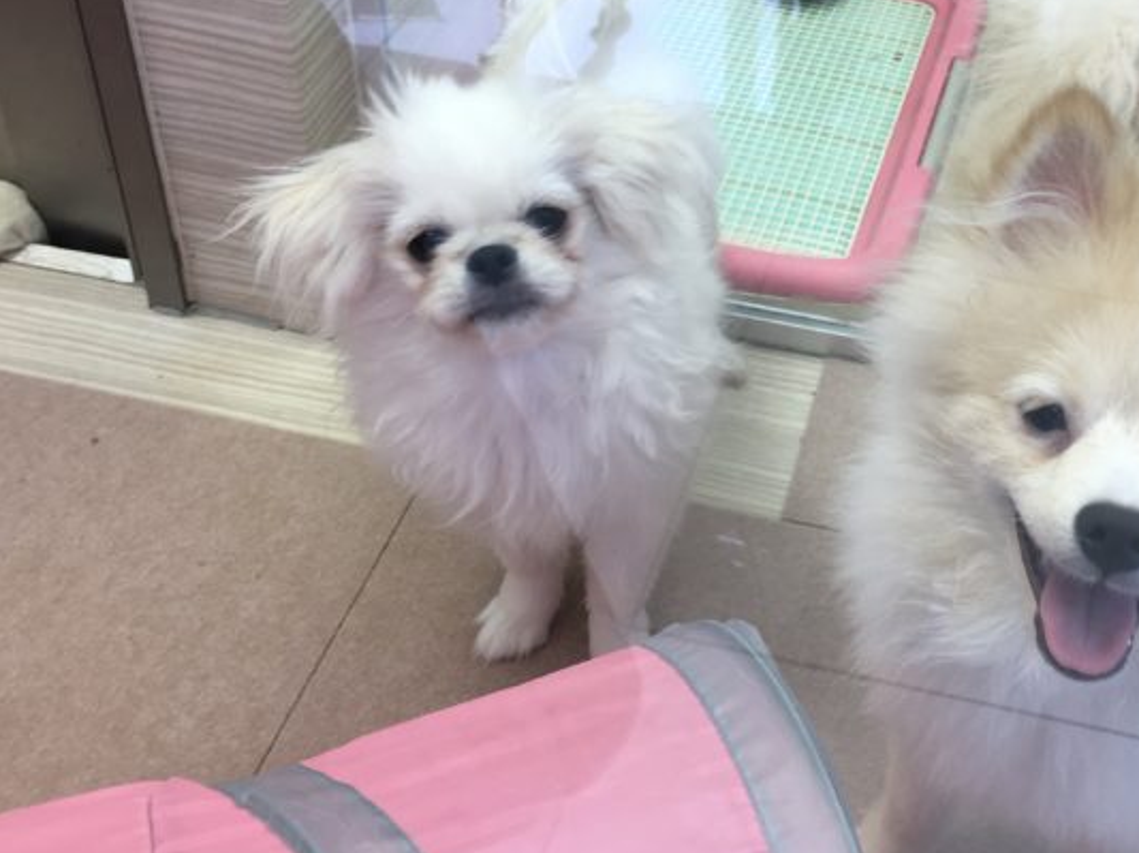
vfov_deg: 29.5
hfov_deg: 38.4
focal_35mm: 49
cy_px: 330
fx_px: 1611
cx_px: 786
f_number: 2.2
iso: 25
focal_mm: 4.15
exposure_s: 1/60
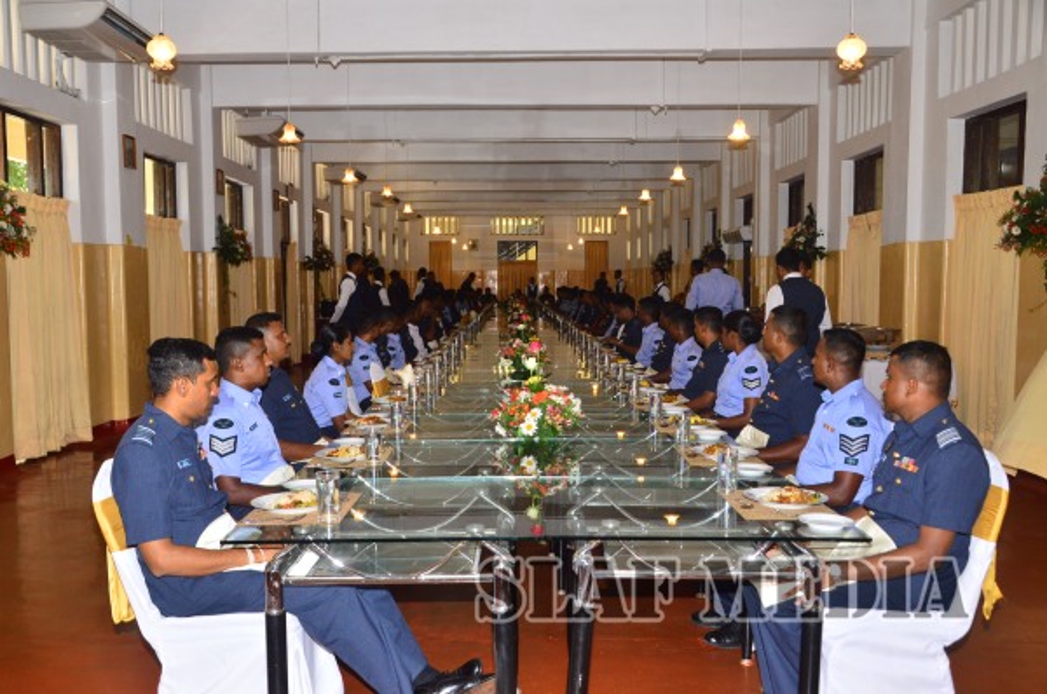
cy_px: 347
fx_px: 958
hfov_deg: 57.3
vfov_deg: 39.8
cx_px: 524
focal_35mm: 33
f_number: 5
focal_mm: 22
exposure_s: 1/80
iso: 400
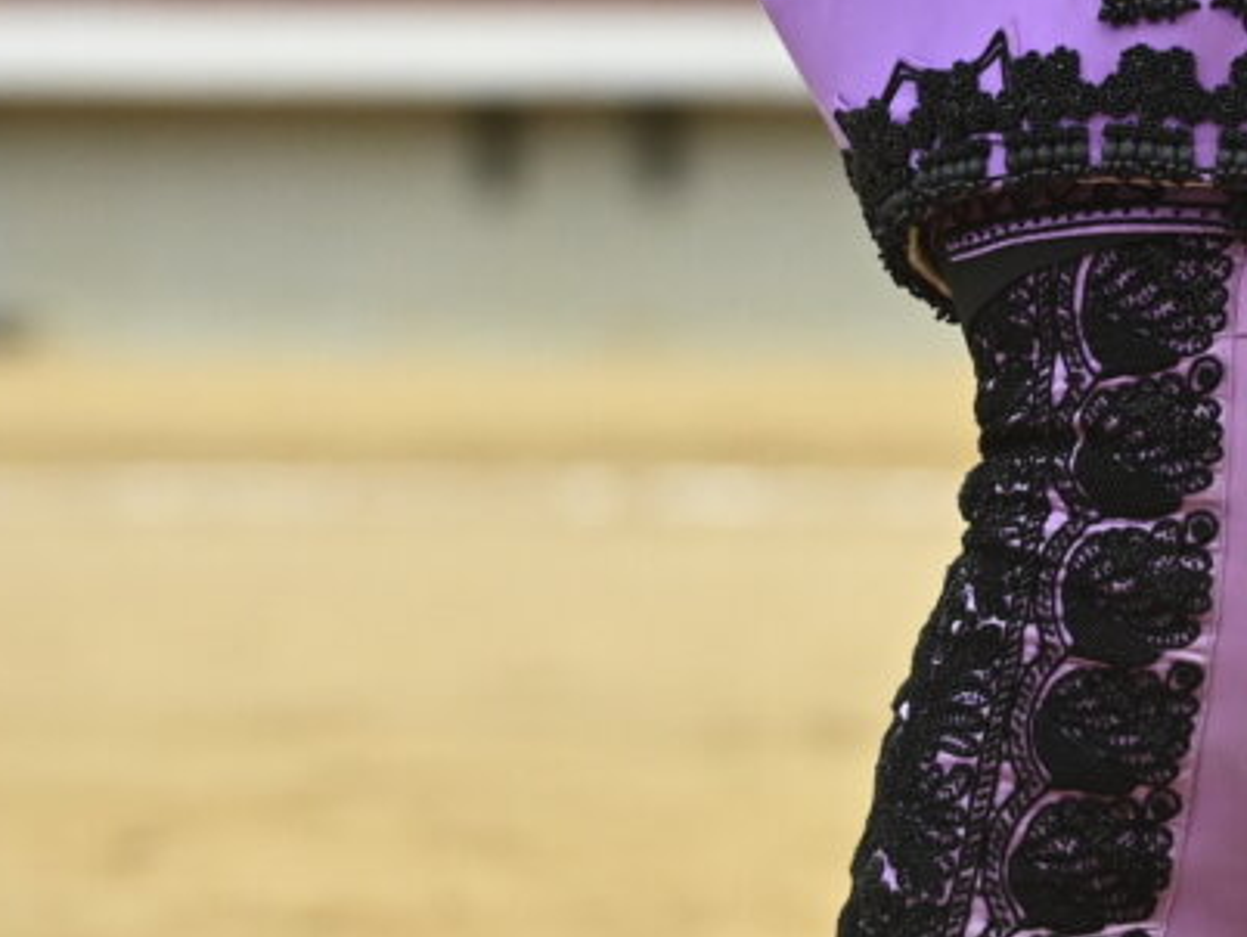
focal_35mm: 919
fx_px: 33126
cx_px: 1598
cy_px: -236
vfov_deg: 1.6
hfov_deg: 2.2
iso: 1600
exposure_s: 1/800
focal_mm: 200
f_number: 4.5
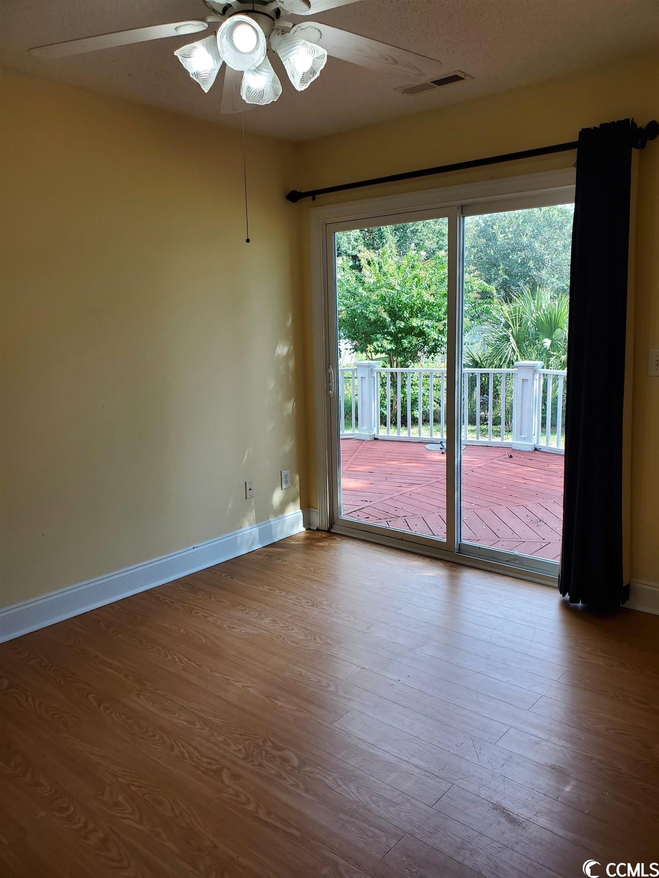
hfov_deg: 53.1
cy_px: 439
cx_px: 330
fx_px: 660
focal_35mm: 26
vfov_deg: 67.3
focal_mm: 4.3
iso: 50
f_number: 2.4
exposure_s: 1/167
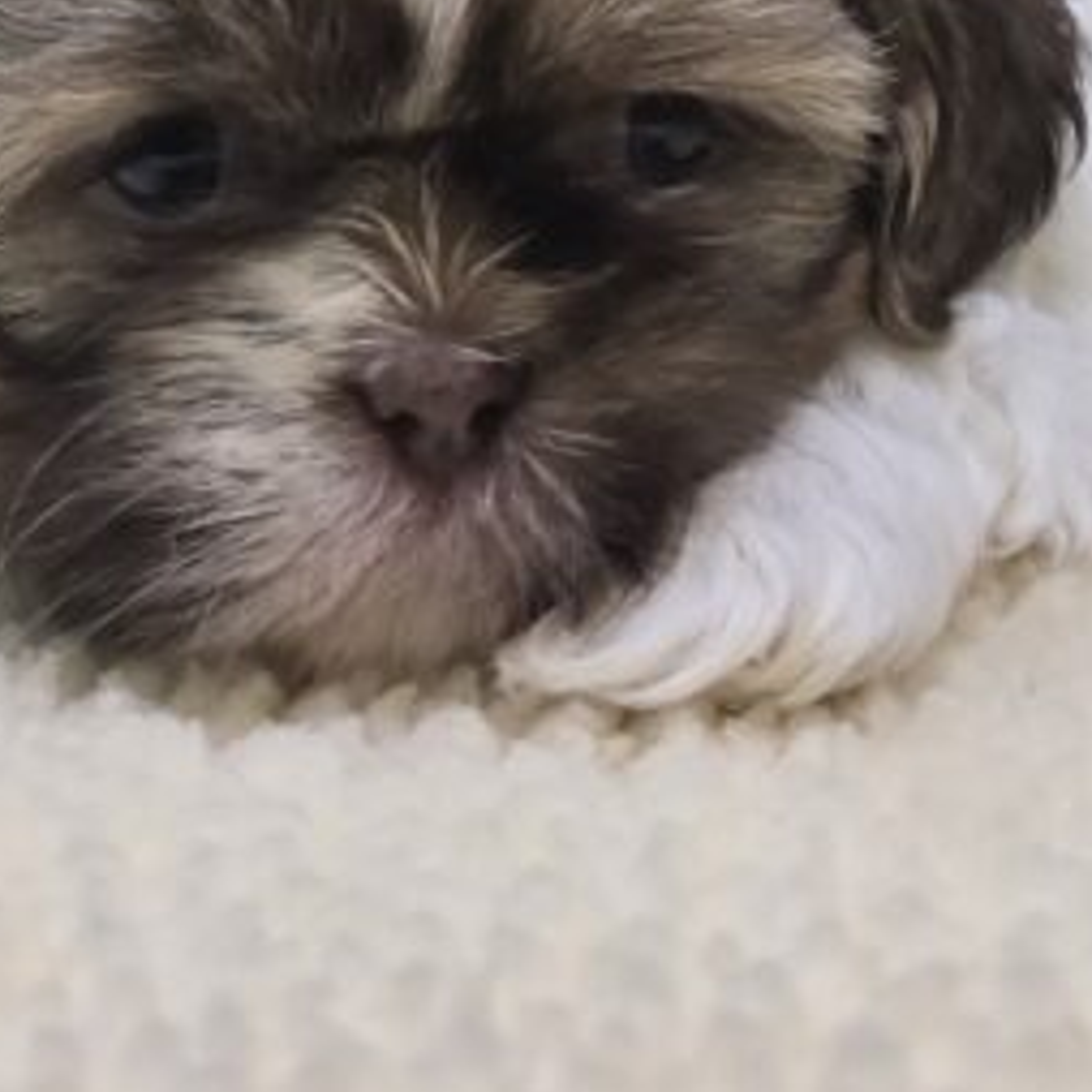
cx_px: 795
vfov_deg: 19.2
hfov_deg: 21.0
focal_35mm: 82
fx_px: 2927
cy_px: -396
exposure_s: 1/120
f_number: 1.7
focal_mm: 6.3
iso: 64
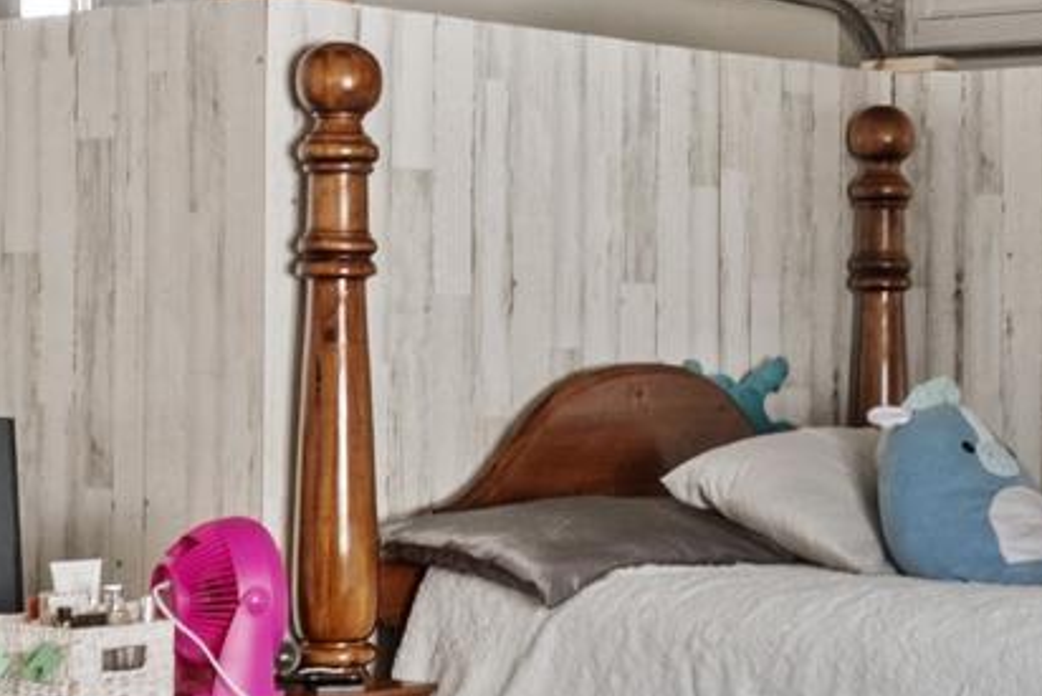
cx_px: 883
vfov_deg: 15.0
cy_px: 277
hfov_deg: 22.0
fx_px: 2635
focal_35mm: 91
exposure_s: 2
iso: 400
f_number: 7.1
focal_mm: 10
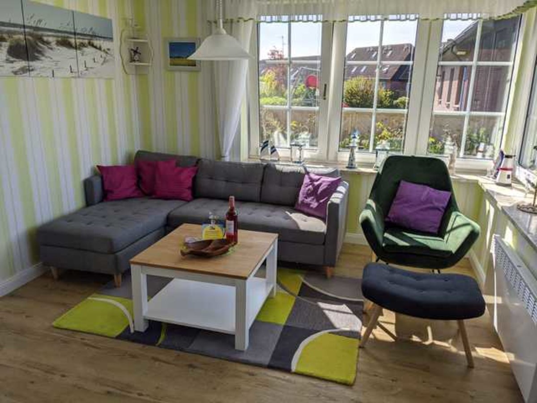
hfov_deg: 65.3
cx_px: 268
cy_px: 202
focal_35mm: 27
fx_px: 419
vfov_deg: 51.4
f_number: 1.73
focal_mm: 4.38
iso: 54
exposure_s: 1/1304
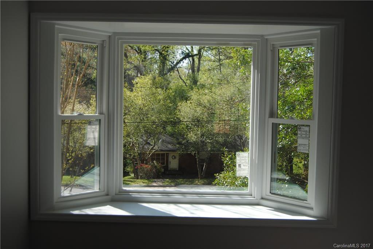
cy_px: 124
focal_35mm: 39
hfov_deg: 49.5
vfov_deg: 34.3
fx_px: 404
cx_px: 186
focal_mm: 26
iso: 100
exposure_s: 1/160
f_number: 6.3
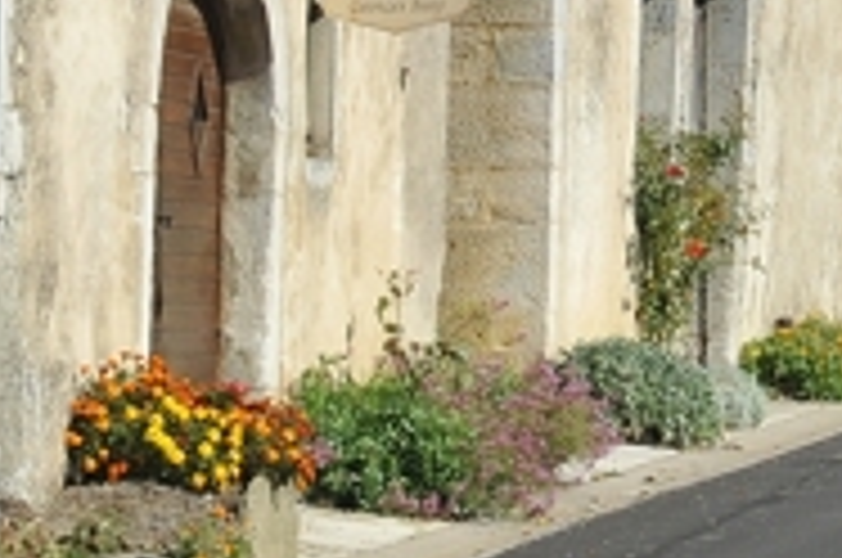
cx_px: 1333
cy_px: -526
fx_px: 6141
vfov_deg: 5.1
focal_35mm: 263
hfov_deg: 7.7
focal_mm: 32
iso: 200
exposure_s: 1/320
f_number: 9
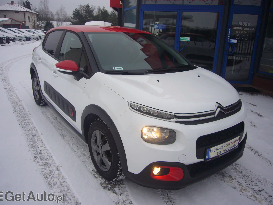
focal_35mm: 29
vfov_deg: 48.2
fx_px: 229
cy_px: 99
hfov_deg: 61.6
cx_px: 132
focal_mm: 4.6
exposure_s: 1/160
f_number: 2.8
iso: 80
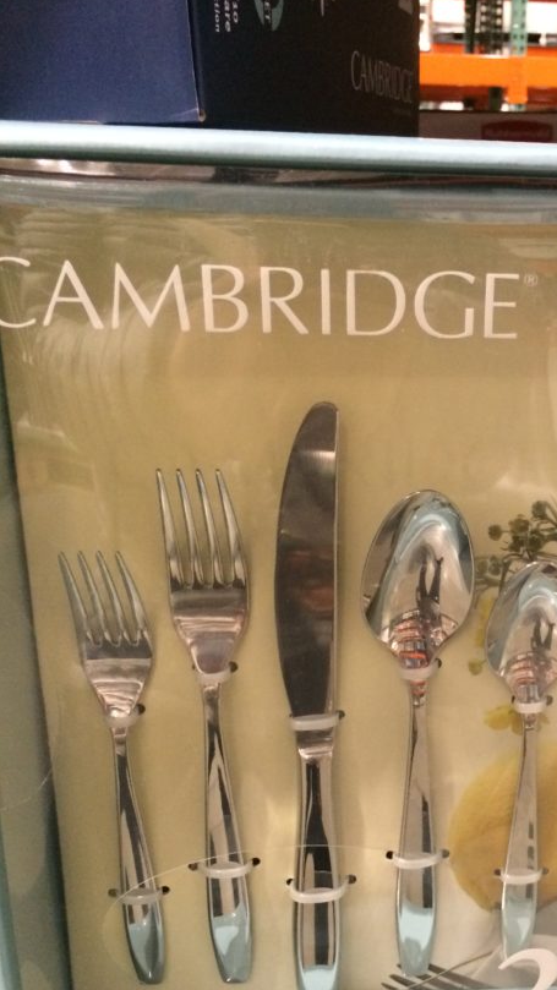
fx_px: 1050
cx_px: 469
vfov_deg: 50.3
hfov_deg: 28.9
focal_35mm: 40
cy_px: 560
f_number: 2.2
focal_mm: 4.15
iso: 320
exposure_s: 1/30
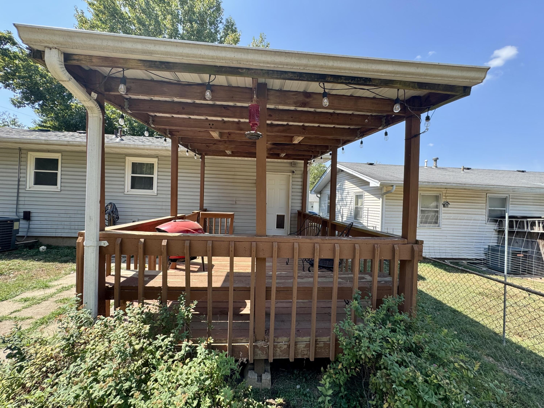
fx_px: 220
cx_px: 272
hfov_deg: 102.1
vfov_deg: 85.7
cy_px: 204
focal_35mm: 14
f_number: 2.2
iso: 40
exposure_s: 1/448
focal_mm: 2.22
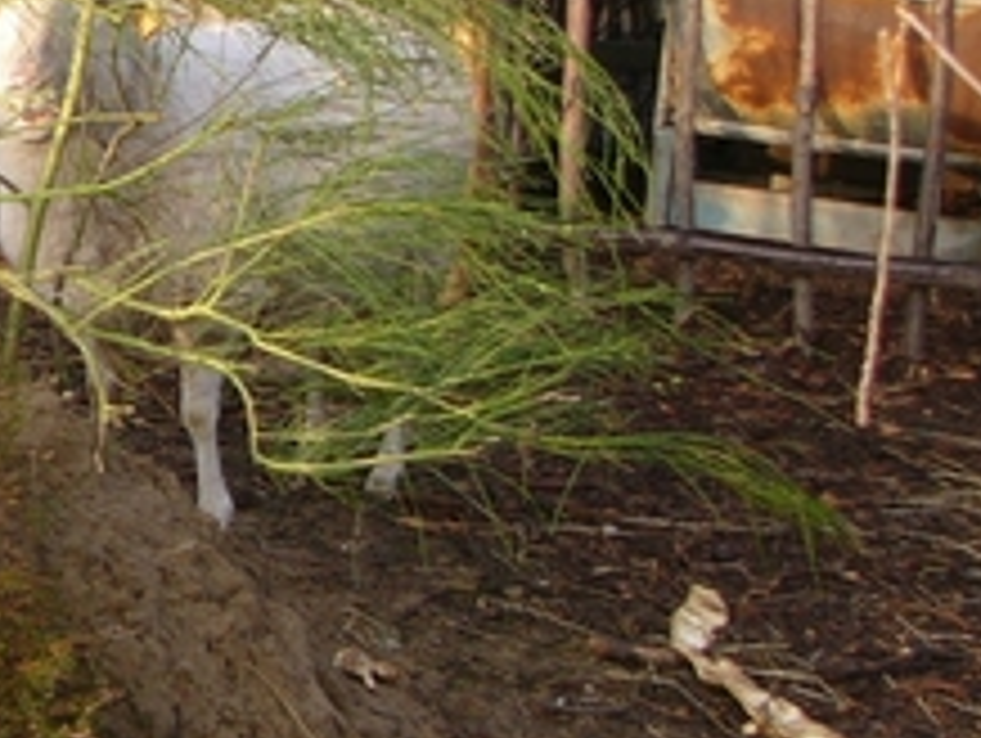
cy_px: 189
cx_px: -306
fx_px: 2809
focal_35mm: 99
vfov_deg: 14.9
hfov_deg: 18.4
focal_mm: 6
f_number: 2.8
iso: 50
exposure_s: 1/80
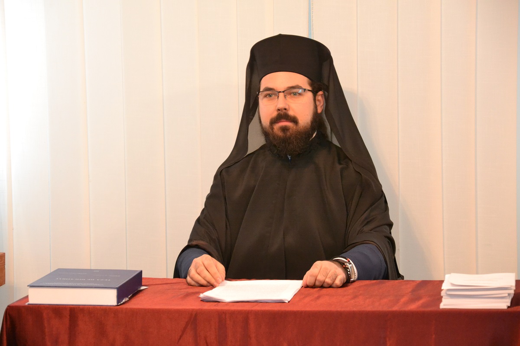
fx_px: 1950
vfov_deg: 10.2
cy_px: 173
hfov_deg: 15.2
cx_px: 260
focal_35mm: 135
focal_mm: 90
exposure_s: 1/20
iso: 3200
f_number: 5.6
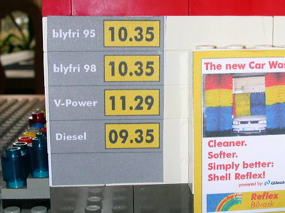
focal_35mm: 61
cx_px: 173
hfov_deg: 31.6
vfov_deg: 24.0
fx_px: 502
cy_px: 112
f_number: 4.8
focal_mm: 6.6
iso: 100
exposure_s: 1/59.9
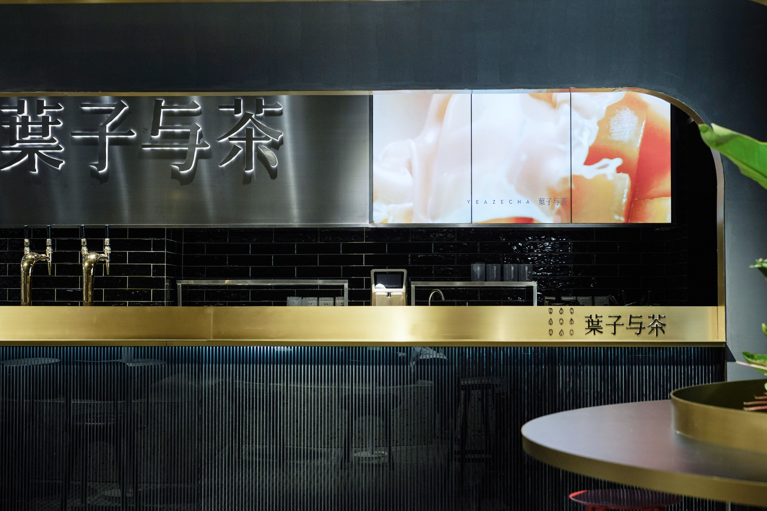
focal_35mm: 55
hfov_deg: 36.2
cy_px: 256
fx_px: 1172
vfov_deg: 24.6
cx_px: 384
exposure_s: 1/160
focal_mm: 55
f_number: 4.5
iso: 400
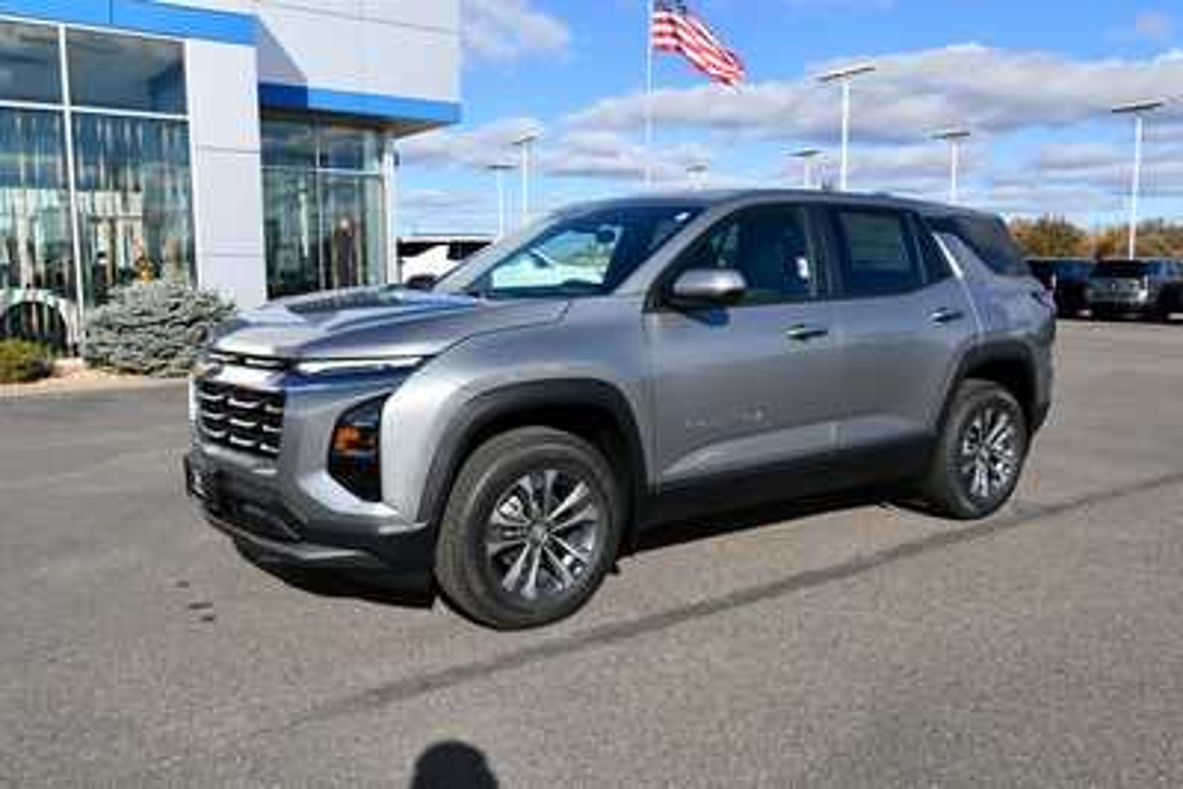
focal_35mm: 30
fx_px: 986
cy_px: 394
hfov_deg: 61.9
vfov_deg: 43.6
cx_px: 592
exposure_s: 1/320
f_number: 9
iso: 100
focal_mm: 20
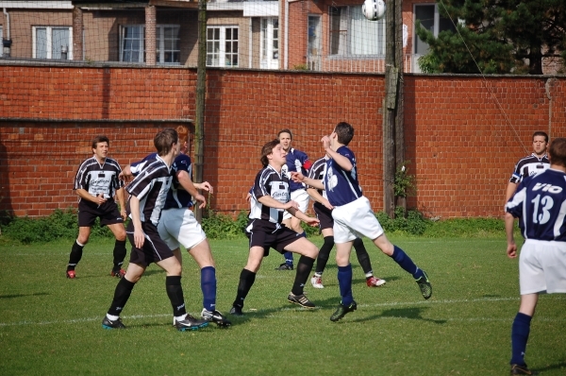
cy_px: 188
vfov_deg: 6.8
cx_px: 283
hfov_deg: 10.2
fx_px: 3179
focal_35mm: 202
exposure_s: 1/1250
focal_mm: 135
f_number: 5
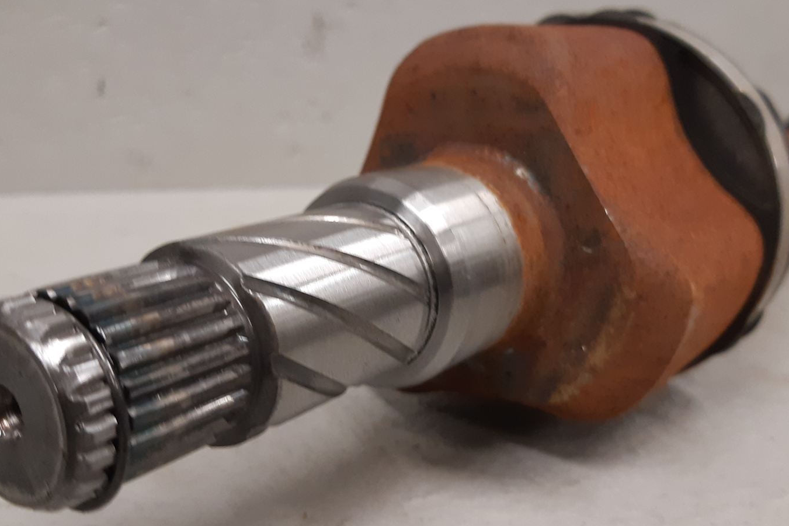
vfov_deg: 32.6
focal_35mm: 41
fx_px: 899
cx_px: 409
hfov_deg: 47.4
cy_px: 295
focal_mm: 3.93
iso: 160
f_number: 1.7
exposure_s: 1/50
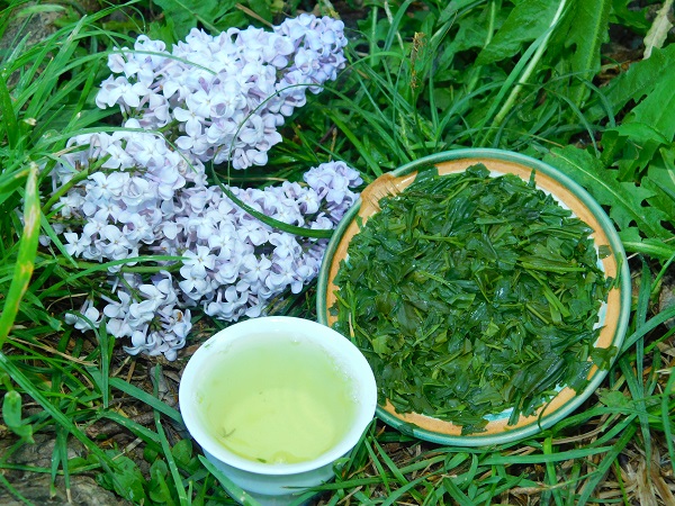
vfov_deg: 32.2
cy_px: 253
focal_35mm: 45
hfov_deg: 42.1
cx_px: 338
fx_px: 877
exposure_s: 1/30
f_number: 7.4
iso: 200
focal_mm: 8
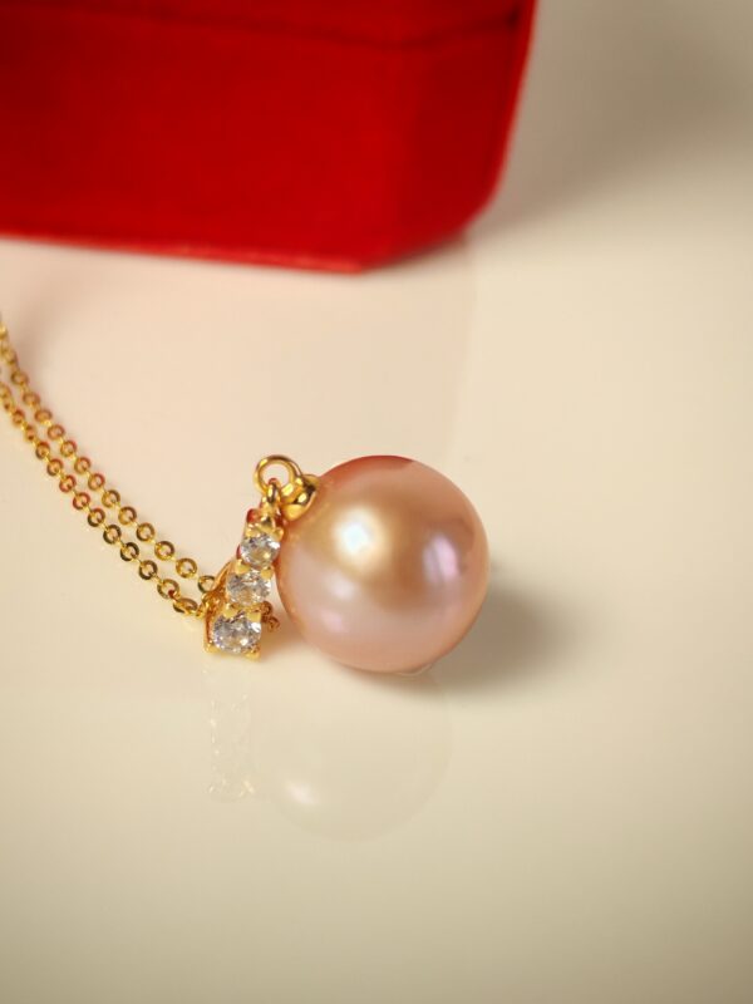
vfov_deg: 28.6
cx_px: 376
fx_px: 1972
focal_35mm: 68
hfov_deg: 21.6
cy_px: 502
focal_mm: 5.52
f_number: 1.95
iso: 64
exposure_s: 1/100
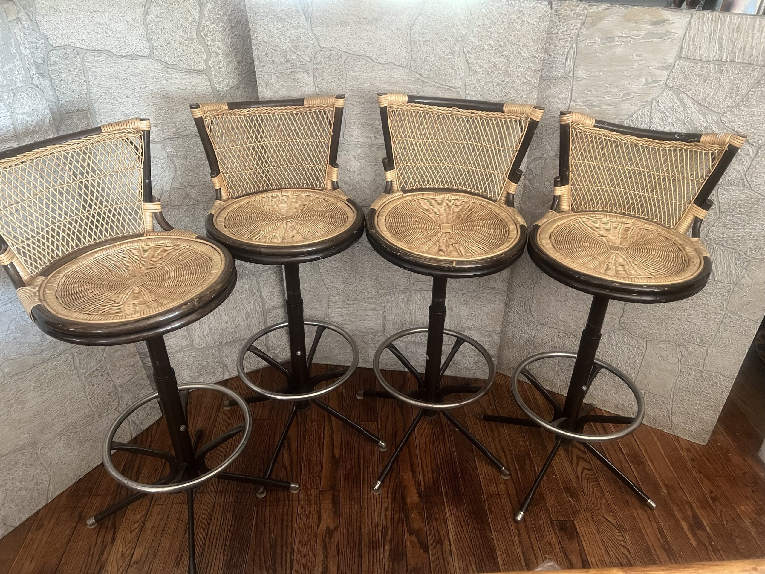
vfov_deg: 53.1
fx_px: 575
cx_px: 382
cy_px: 287
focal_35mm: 26
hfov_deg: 67.3
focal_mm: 5.7
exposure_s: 1/60
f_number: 1.5
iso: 320
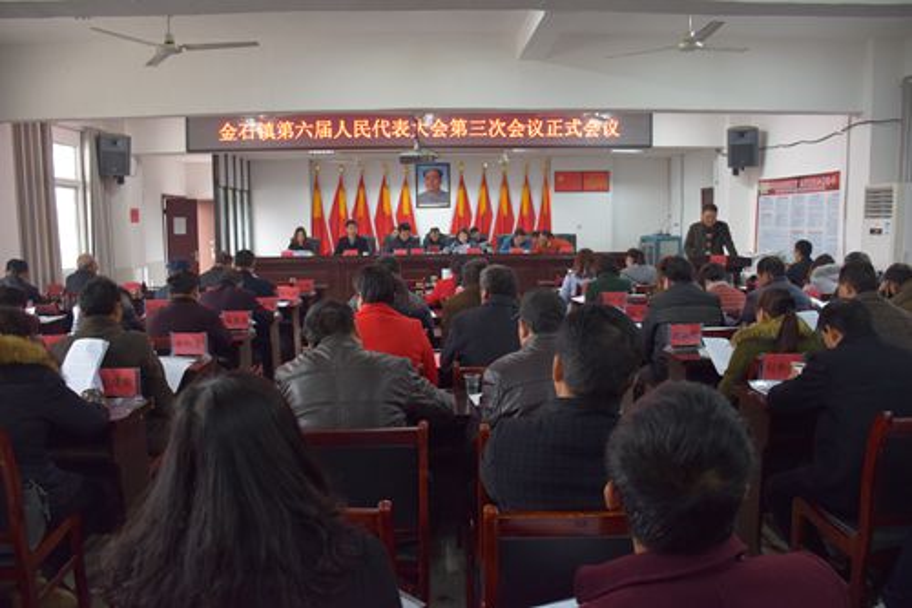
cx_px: 456
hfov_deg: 67.4
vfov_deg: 47.9
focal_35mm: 27
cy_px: 304
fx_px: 684
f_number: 3.5
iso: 1250
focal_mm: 18
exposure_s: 1/30
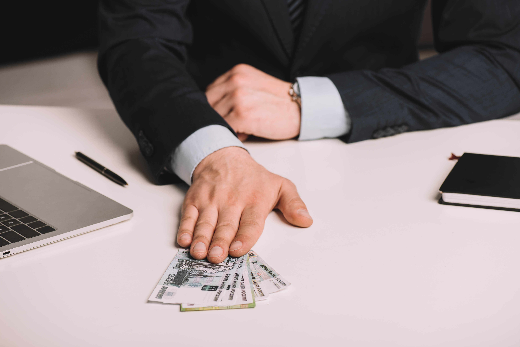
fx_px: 1517
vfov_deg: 13.1
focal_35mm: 105
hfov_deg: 19.5
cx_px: 260
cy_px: 174
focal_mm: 105
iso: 100
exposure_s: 1/200
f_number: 7.1
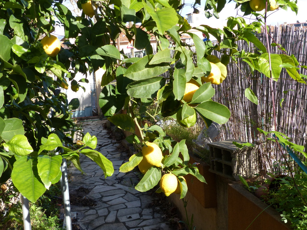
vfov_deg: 32.2
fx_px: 399
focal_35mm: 45
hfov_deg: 42.1
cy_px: 115
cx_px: 154
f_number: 4
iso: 100
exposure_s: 1/320
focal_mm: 8.1
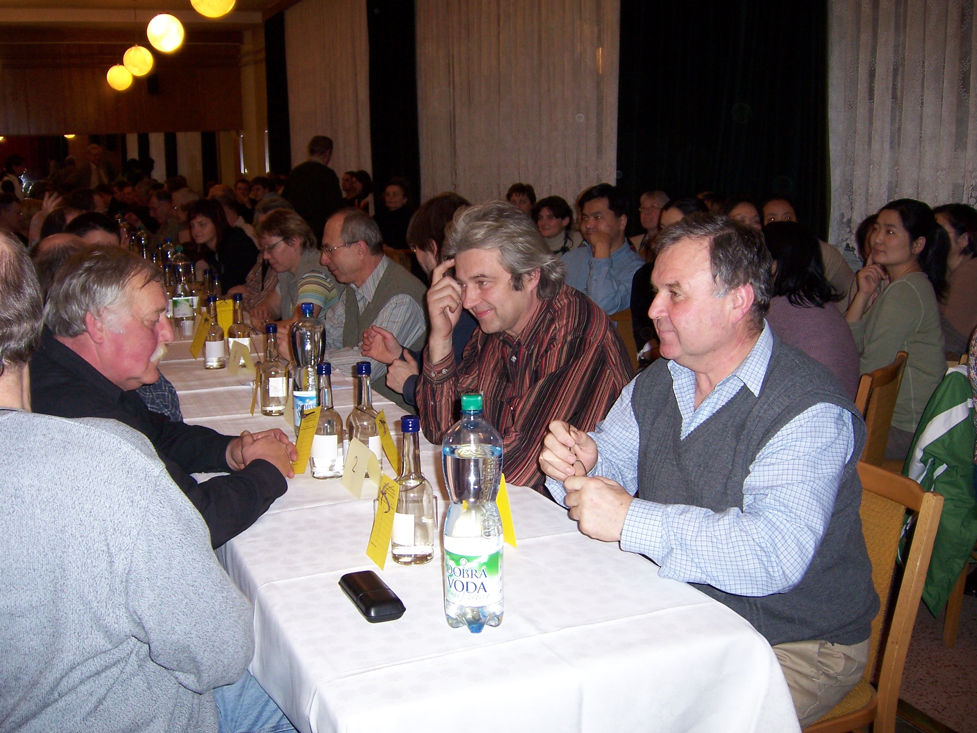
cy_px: 366
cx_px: 488
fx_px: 1016
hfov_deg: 51.4
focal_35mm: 36
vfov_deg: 39.7
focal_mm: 6.2
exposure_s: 1/60
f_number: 2.8
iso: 125
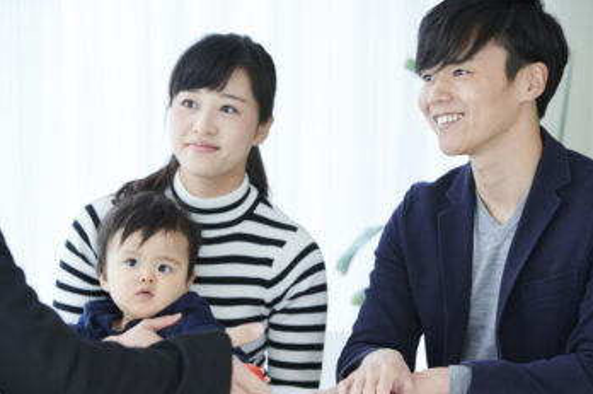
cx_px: 312
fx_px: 2270
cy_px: 211
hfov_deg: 14.9
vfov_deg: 9.9
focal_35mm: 138
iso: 800
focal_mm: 120
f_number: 5
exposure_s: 1/100
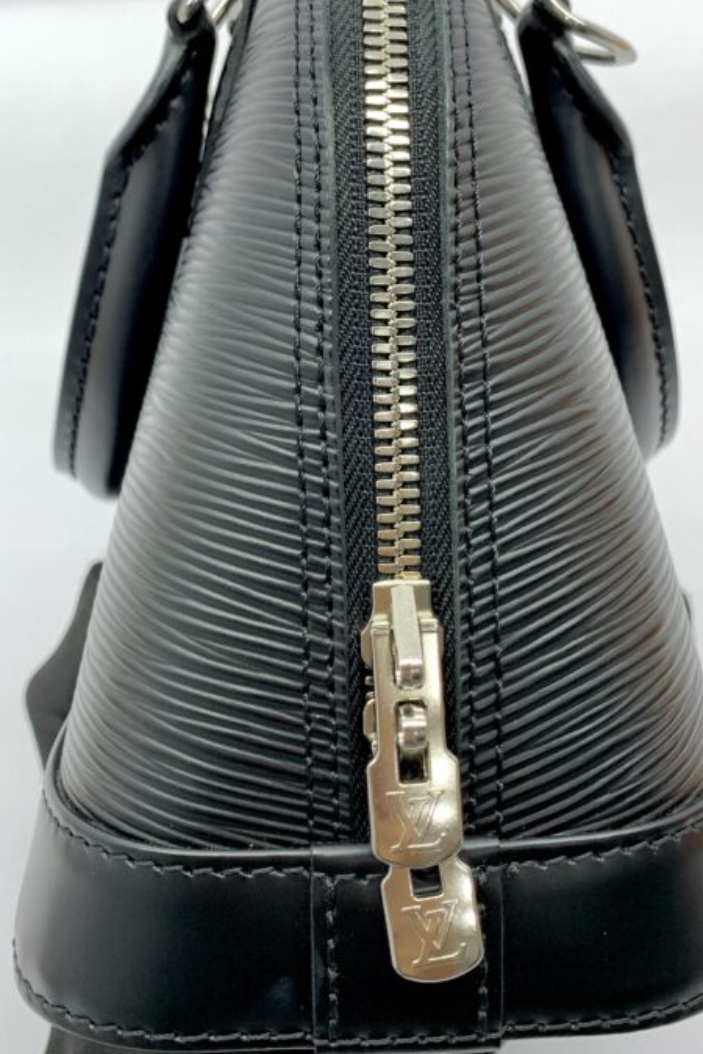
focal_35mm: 41
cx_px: 345
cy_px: 342
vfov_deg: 46.6
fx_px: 1201
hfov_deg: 32.6
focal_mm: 4.25
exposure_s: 1/100
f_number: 1.8
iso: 40
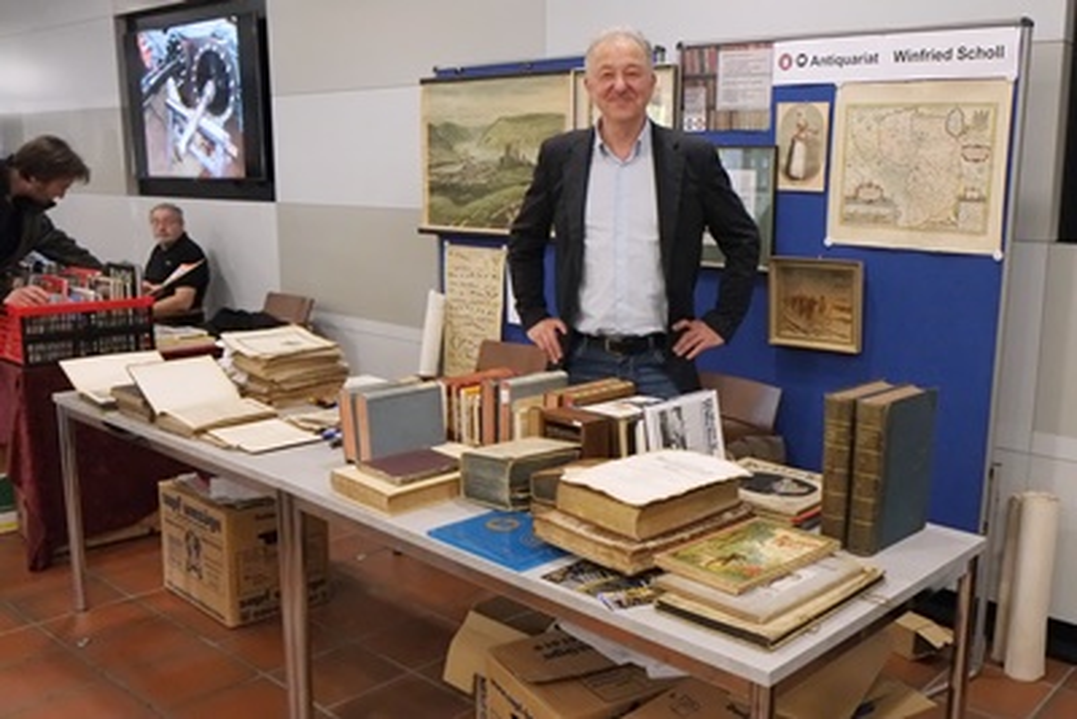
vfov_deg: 48.0
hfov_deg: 67.4
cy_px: 360
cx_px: 538
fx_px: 808
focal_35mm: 27
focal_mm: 18
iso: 6400
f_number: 4
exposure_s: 1/150
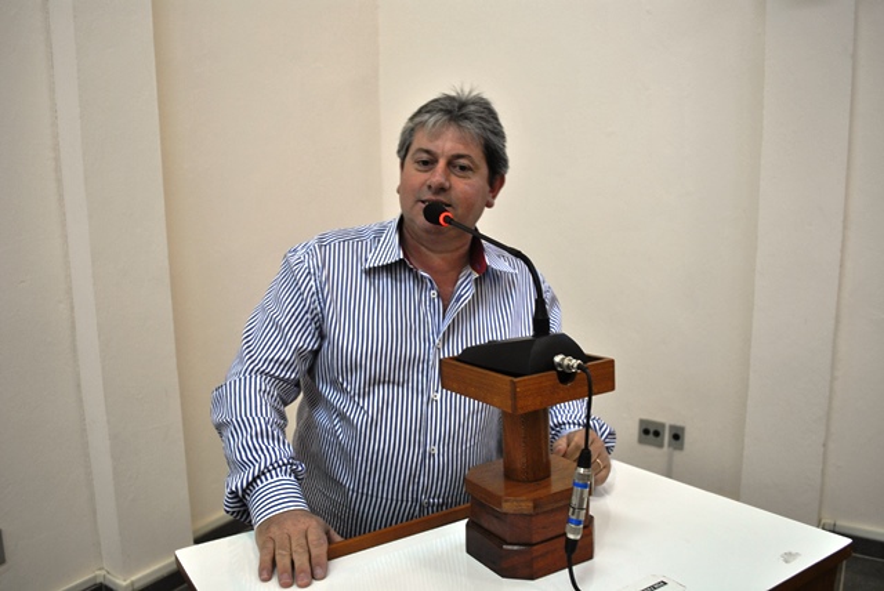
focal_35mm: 27
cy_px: 296
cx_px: 442
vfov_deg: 48.0
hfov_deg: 67.3
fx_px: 664
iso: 200
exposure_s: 1/30
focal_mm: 18
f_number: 3.5
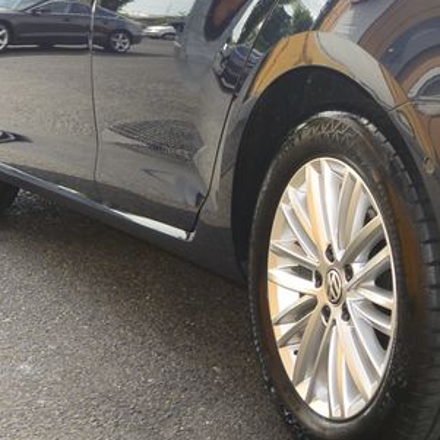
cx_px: 583
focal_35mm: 81
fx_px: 1165
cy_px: 72
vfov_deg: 21.1
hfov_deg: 19.6
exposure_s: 1/250
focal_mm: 10.7
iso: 160
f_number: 5
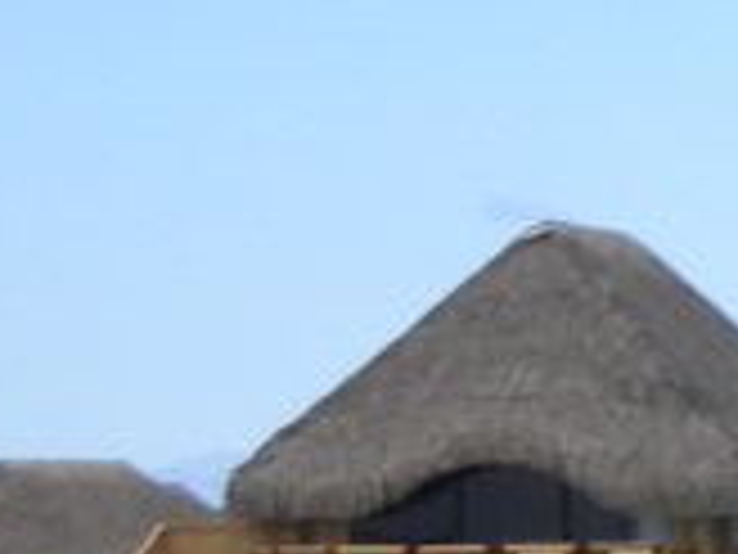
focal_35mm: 527
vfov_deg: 2.8
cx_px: 1116
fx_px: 11235
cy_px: 759
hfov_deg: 3.7
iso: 80
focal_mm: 17.3
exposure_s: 1/240
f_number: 8
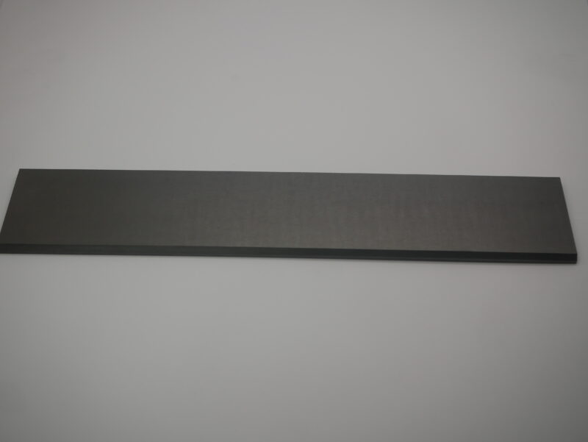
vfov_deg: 24.4
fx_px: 1020
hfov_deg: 32.2
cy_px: 221
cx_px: 294
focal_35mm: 60
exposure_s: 1/320
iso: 200
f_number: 4.5
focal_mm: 30
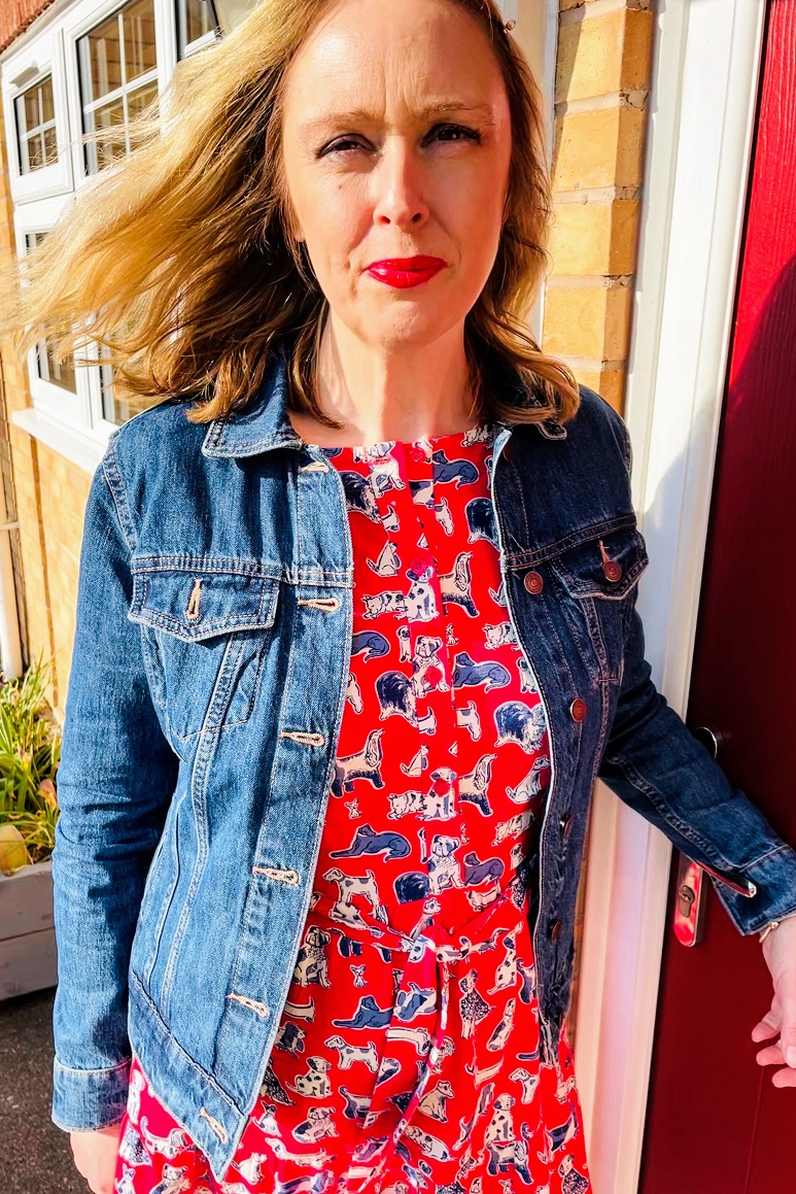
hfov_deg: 46.3
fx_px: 928
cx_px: 350
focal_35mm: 28
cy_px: 582
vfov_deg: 65.5
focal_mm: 4.2
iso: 32
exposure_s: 1/1984
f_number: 1.6
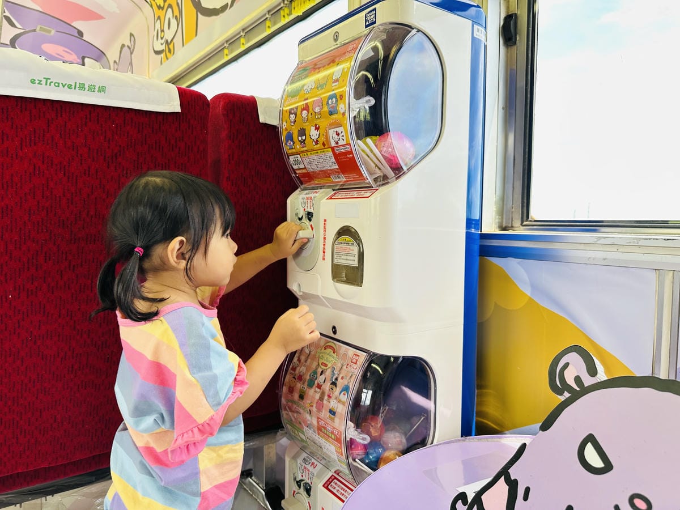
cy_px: 255
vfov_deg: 56.8
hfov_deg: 71.6
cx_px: 340
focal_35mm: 24
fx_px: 471
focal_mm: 6.86
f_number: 1.78
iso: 64
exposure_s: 1/90
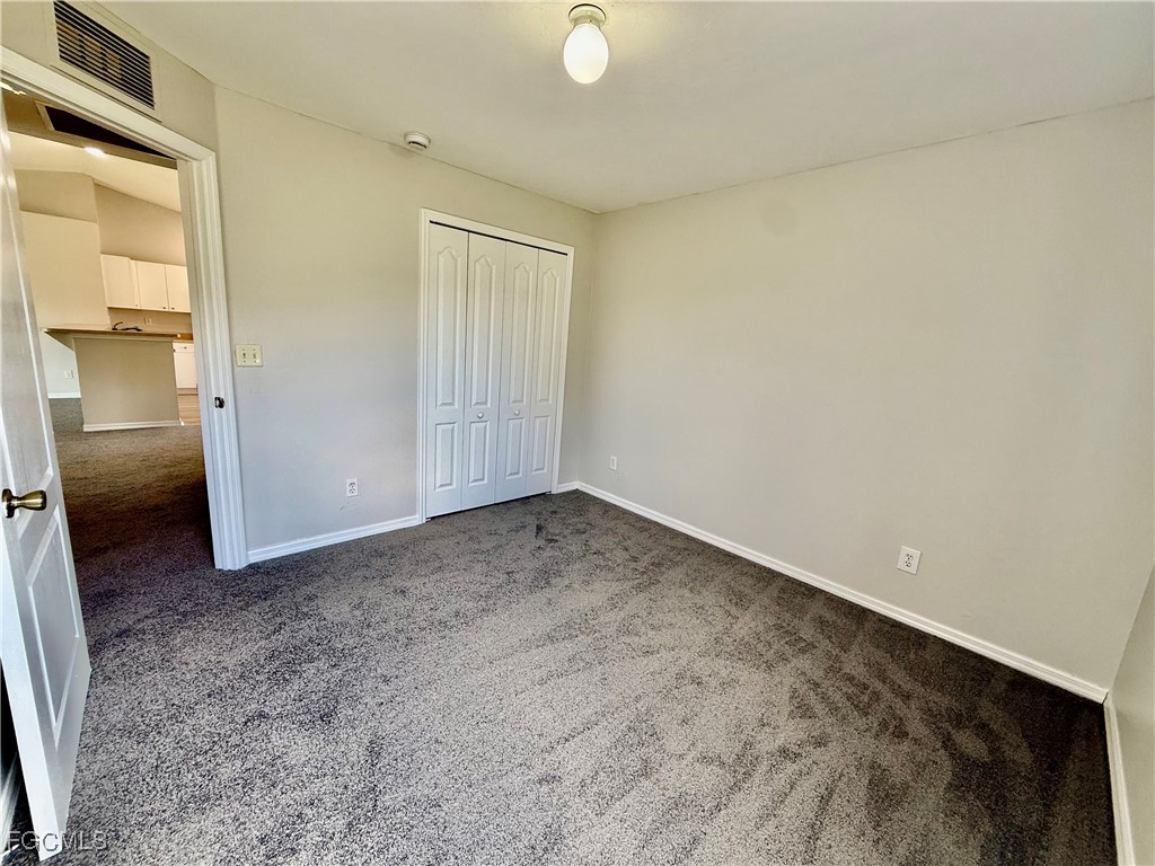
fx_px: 467
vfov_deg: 85.7
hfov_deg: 102.1
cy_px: 433
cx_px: 578
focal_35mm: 14
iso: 100
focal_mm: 2.22
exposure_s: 1/99
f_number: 2.2
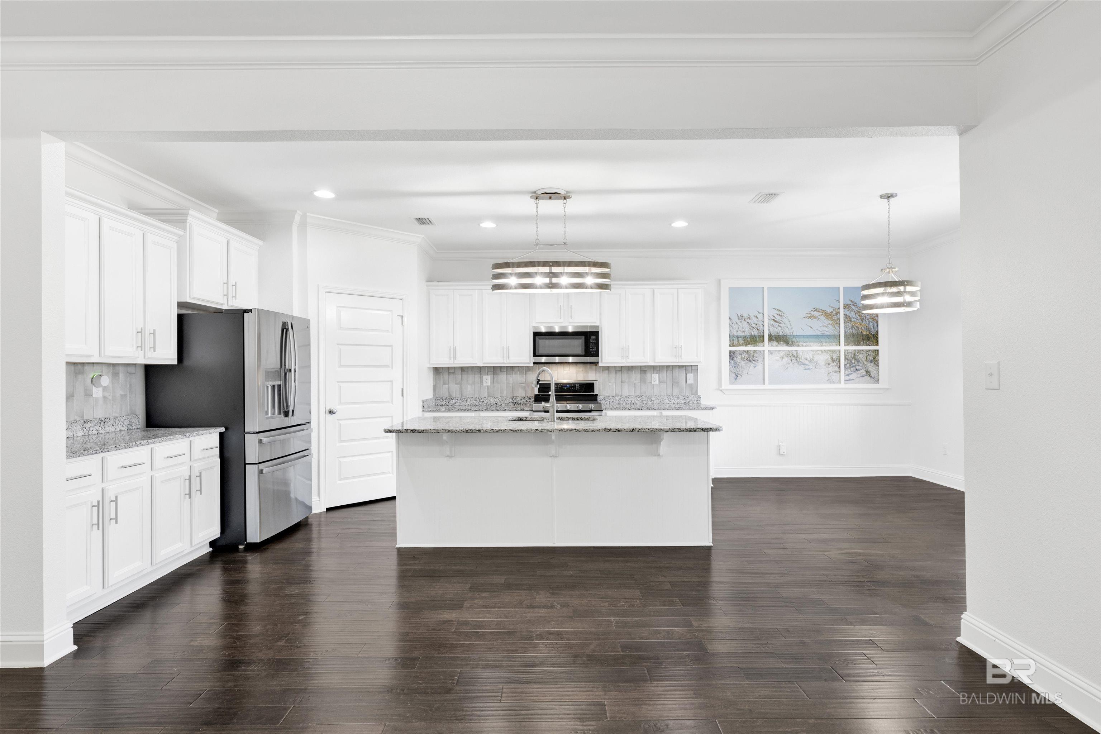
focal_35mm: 18
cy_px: 367
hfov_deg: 88.4
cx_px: 550
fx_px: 566
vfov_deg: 65.9
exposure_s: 1/3
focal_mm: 18.5
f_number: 11
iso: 400
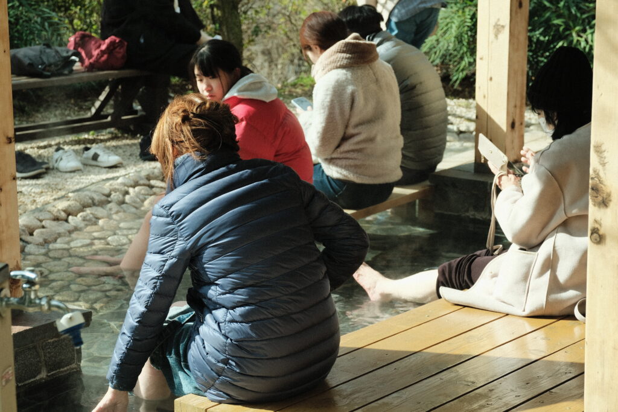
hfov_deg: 24.5
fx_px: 1425
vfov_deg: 16.5
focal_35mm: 83
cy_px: 206
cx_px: 309
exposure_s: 1/150
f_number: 5.6
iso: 400
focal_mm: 55
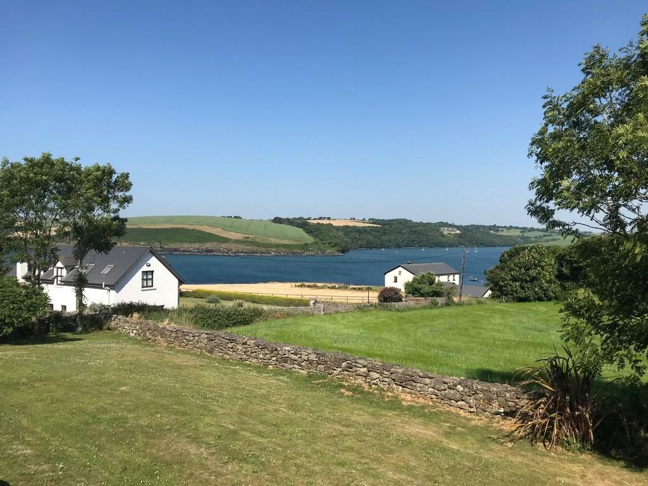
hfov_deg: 63.4
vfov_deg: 49.7
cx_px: 324
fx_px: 524
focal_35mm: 28
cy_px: 243
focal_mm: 3.99
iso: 20
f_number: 1.8
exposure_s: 1/2519
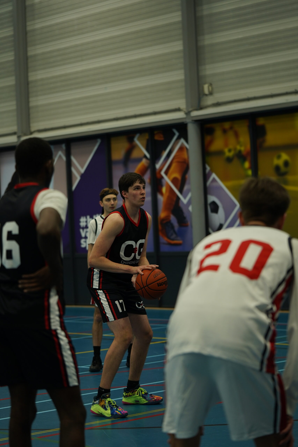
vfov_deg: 22.6
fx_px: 1117
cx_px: 149
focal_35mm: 90
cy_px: 224
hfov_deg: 15.2
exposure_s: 1/250
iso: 640
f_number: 2.8
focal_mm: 90
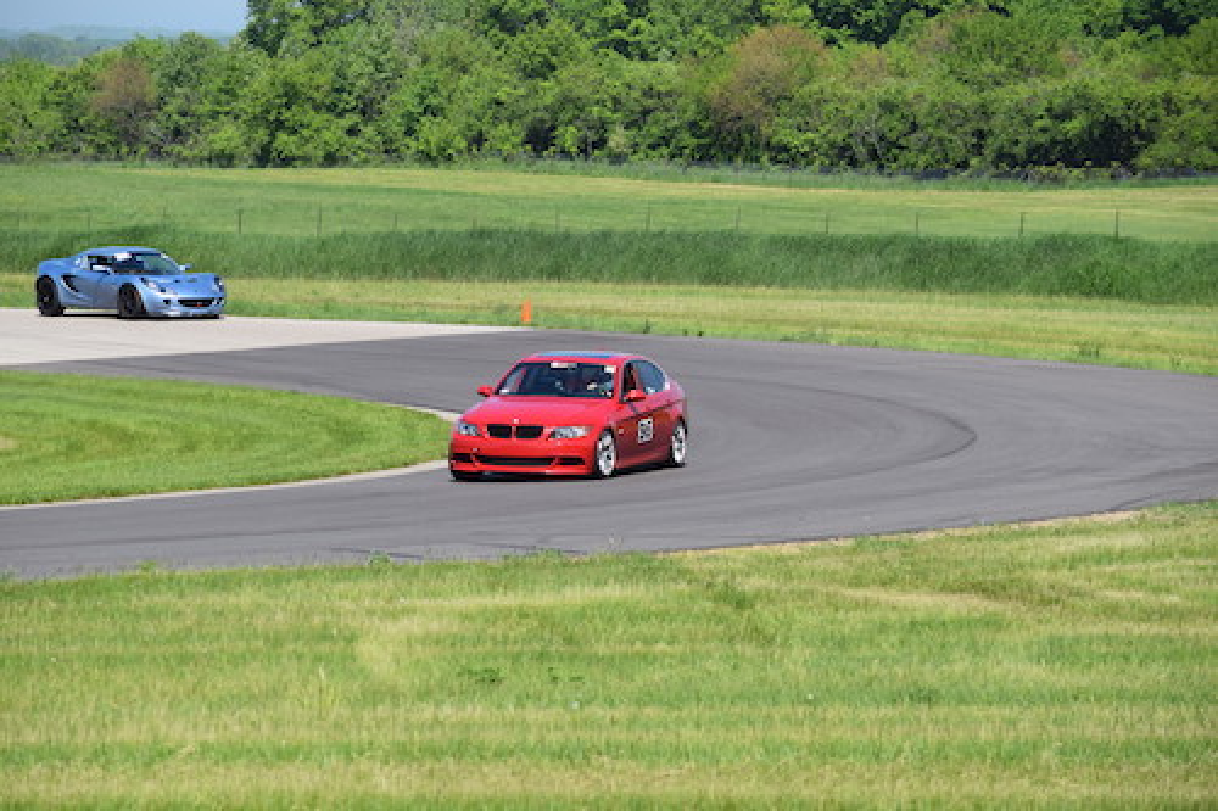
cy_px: 406
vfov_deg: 6.1
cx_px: 609
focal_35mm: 225
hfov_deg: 9.2
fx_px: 7610
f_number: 7.1
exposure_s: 1/1600
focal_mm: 150
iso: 400
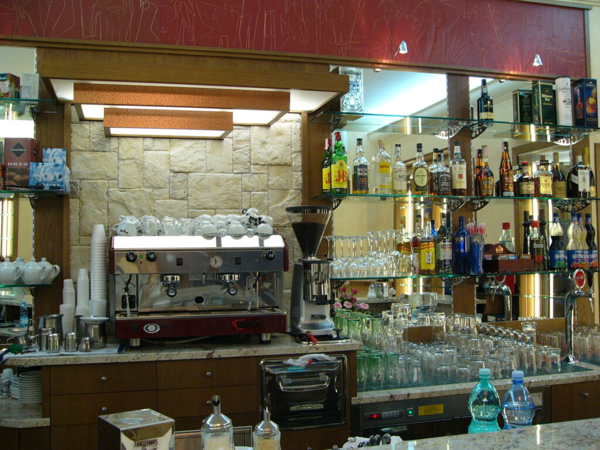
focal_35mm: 38
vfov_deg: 37.7
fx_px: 659
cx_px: 300
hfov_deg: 49.0
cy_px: 225
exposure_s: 1/60
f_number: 2.8
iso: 200
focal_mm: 6.3
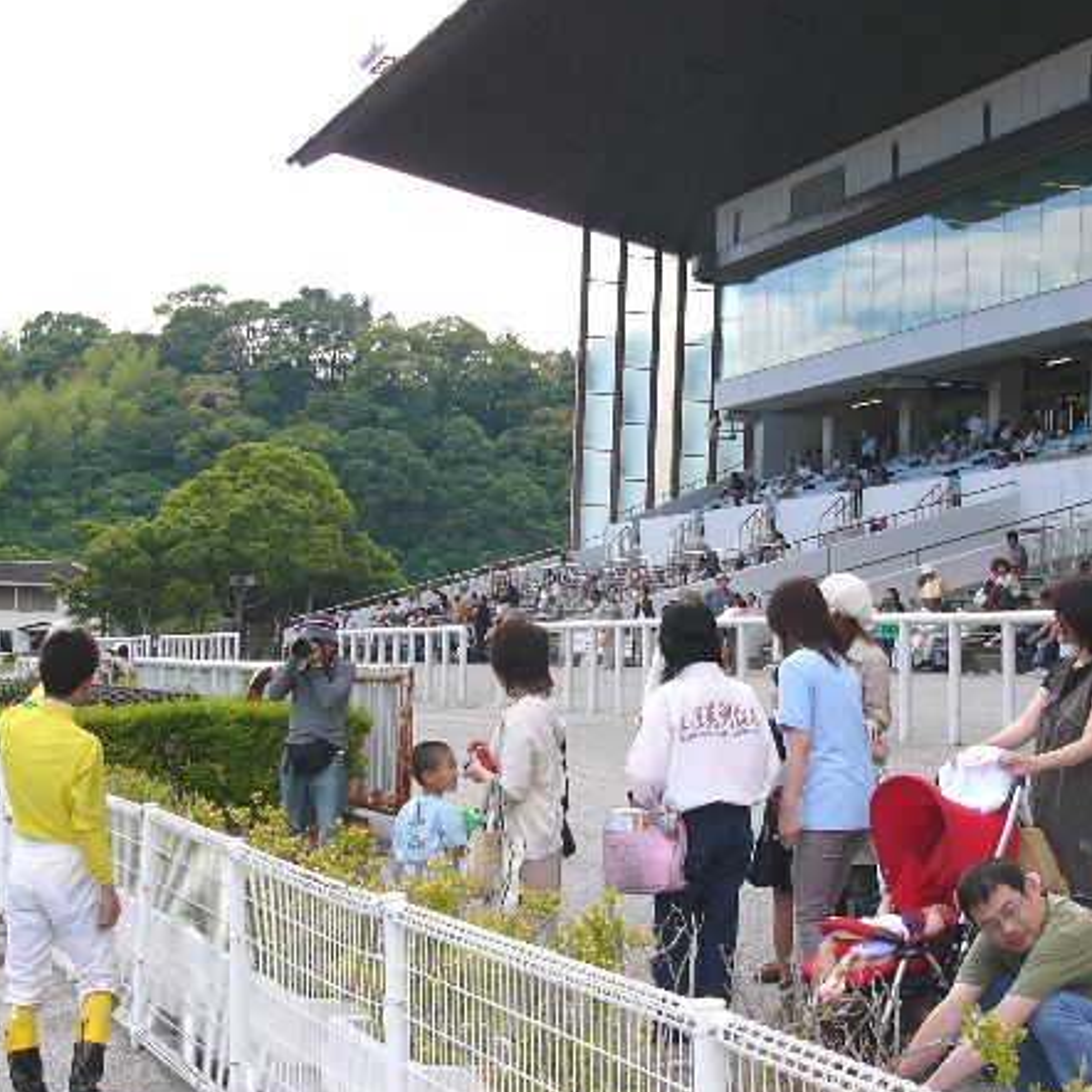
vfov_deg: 23.7
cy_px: 529
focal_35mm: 73
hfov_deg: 23.7
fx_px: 2605
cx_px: 546
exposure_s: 1/320
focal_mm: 9.5
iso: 50
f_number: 4
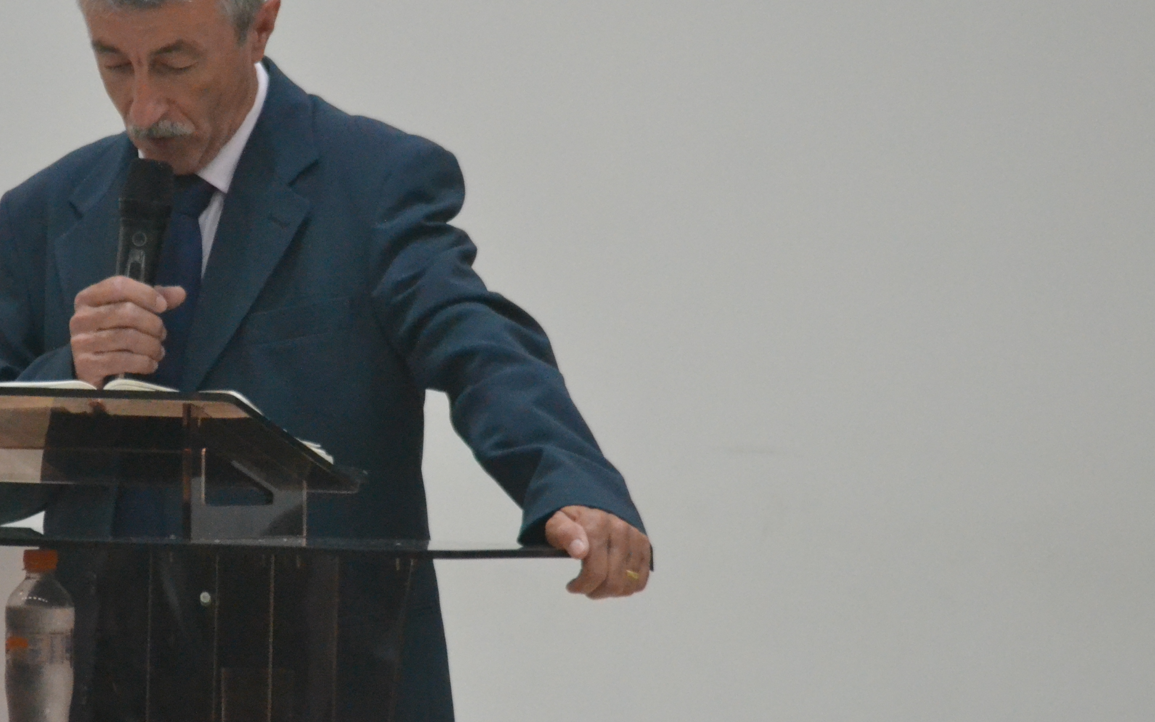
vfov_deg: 2.4
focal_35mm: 539
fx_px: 16967
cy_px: 312
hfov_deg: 3.9
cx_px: 251
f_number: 5
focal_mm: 220
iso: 3200
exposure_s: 1/125
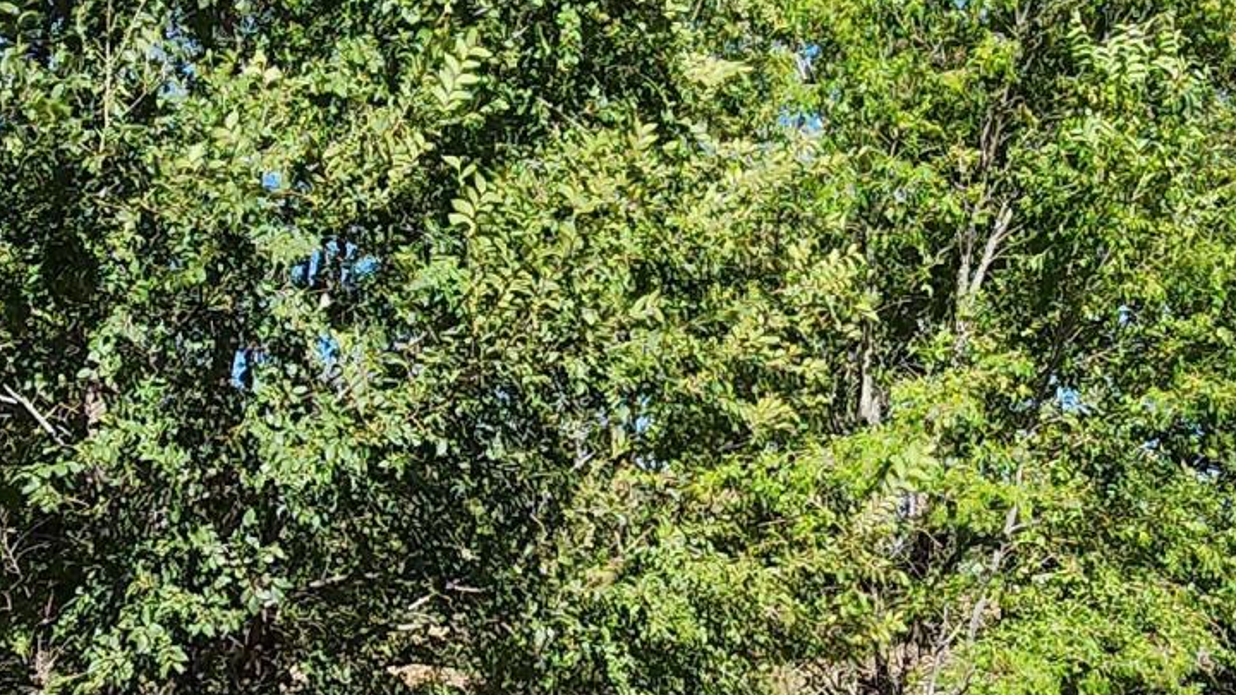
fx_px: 1934
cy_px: 275
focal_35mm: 59
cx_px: 470
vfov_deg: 20.4
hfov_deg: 35.3
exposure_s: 1/1588
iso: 50
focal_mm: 2.2
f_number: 2.2
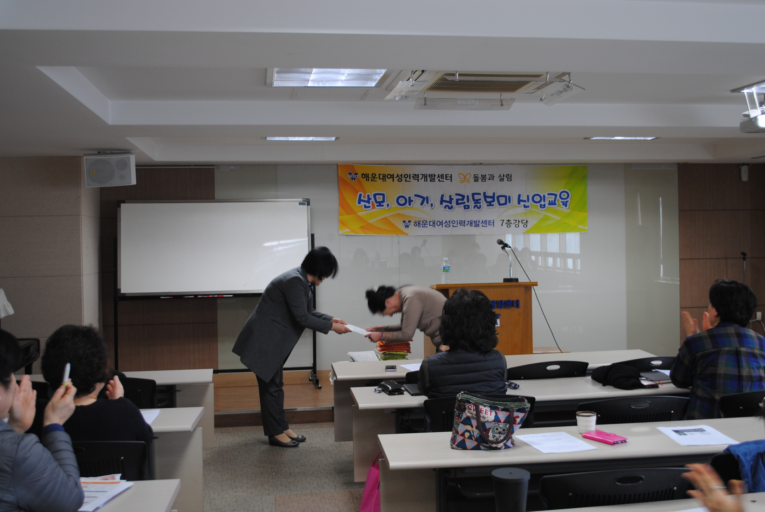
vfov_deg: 34.3
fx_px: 830
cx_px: 382
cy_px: 256
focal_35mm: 39
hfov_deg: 49.5
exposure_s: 1/30
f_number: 4.2
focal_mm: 26
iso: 220
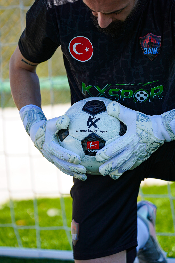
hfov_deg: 5.2
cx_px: 88
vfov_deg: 7.8
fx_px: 1925
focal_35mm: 264
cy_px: 132
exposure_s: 1/1250
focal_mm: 176
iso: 160
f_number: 3.2
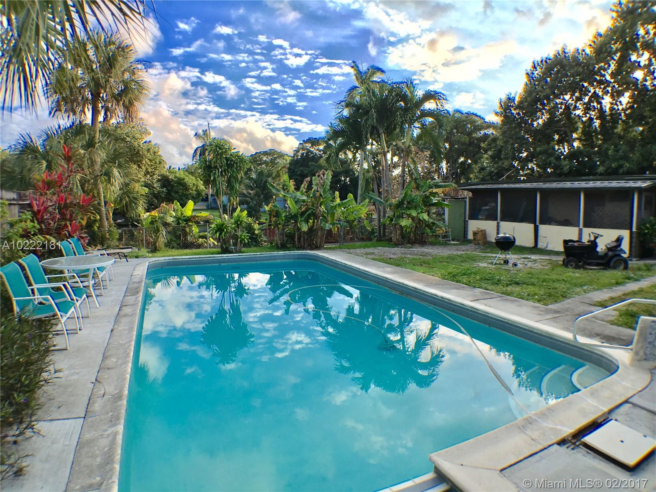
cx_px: 328
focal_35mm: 29
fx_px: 550
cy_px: 246
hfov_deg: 61.7
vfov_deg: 48.2
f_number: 2.2
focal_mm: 4.15
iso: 25
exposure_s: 1/646
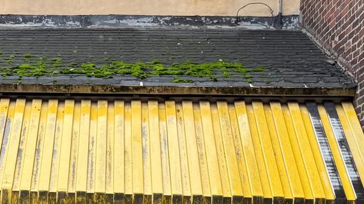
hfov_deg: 21.6
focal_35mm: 94
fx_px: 907
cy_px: 227
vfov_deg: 12.6
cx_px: -25
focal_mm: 6.76
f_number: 1.78
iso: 64
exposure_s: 1/121
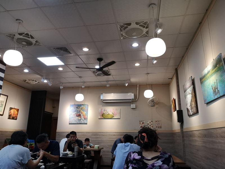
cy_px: 84
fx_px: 175
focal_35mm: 27
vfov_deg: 51.4
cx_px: 112
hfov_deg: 65.3
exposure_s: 1/120
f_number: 1.8
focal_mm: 3.95
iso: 250
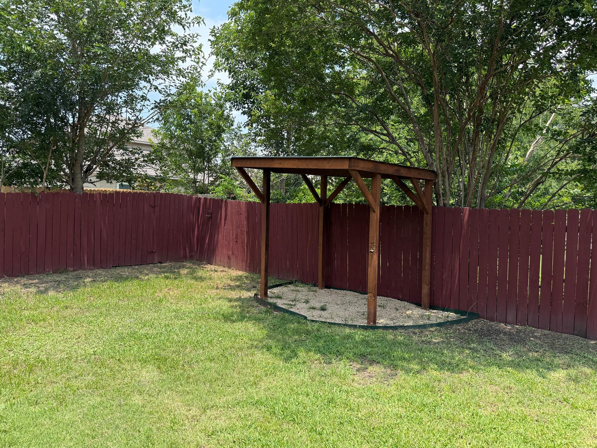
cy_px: 224
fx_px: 431
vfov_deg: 54.9
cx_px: 300
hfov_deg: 69.4
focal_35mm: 25
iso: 100
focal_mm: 6.76
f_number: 1.78
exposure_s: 1/2110
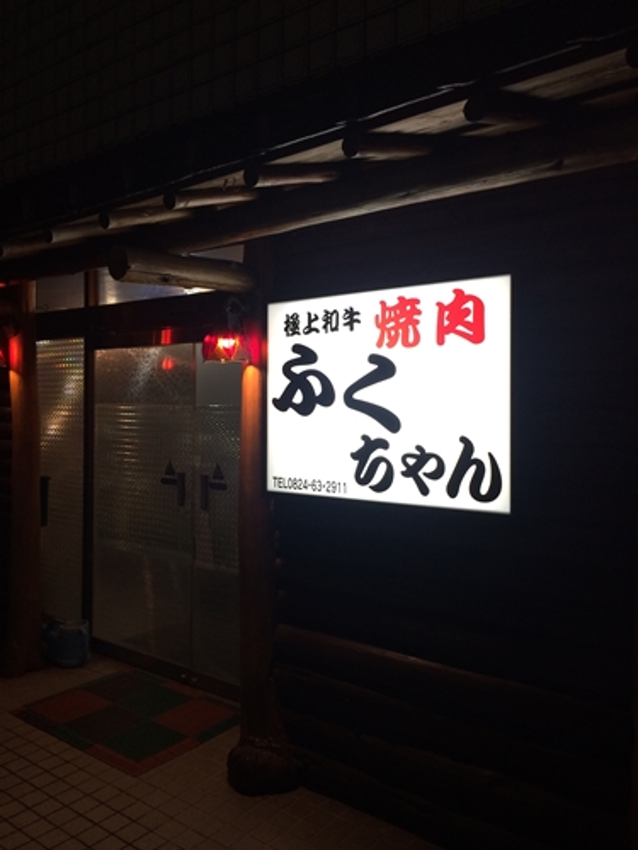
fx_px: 713
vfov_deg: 61.7
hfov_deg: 48.2
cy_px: 425
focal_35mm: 29
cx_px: 319
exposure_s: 1/30
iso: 64
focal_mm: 4.15
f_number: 2.2
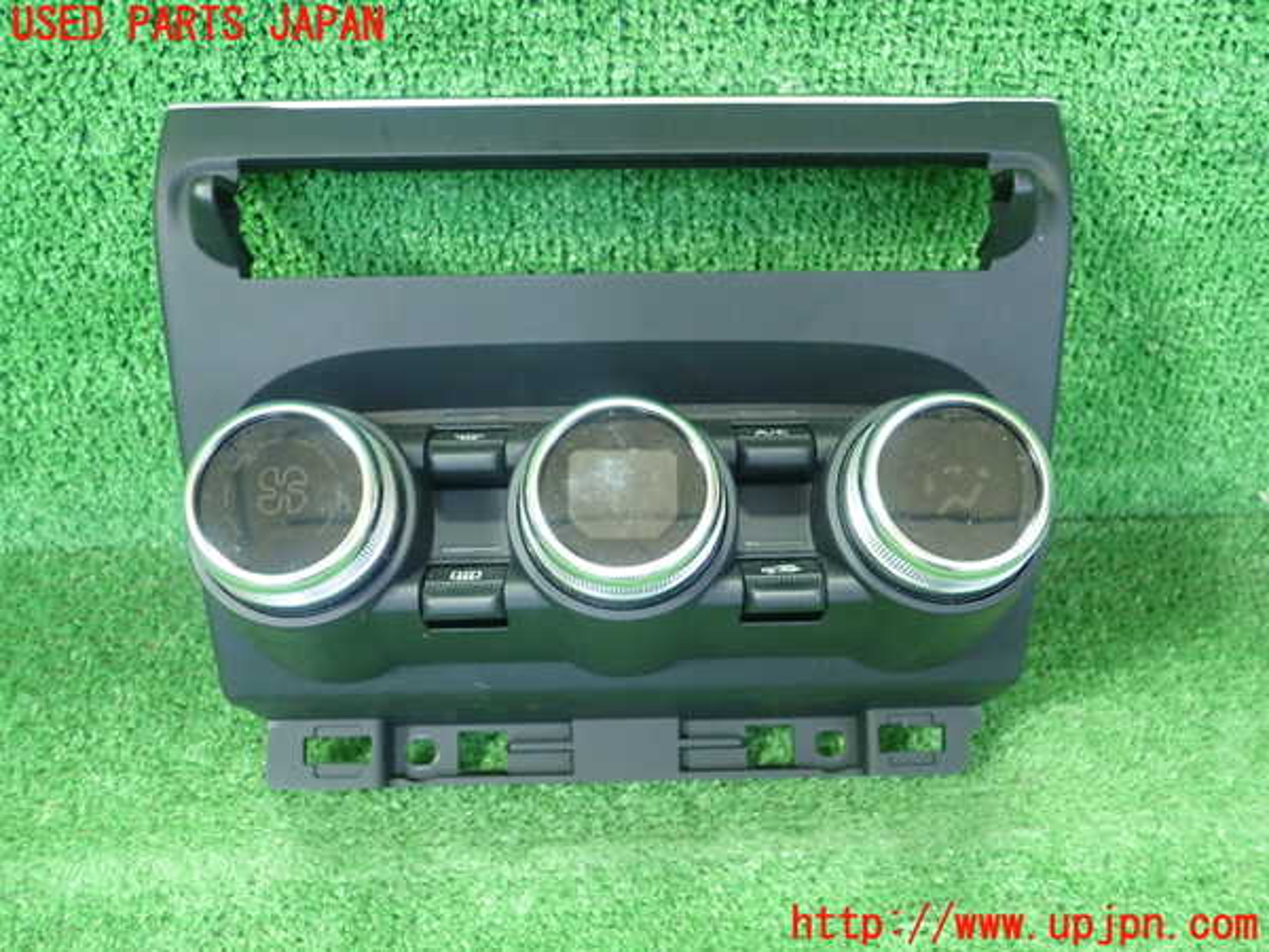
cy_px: 476
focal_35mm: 30
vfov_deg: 46.8
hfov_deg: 60.0
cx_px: 634
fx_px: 1100
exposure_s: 1/100
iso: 800
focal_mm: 5.5
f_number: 2.3
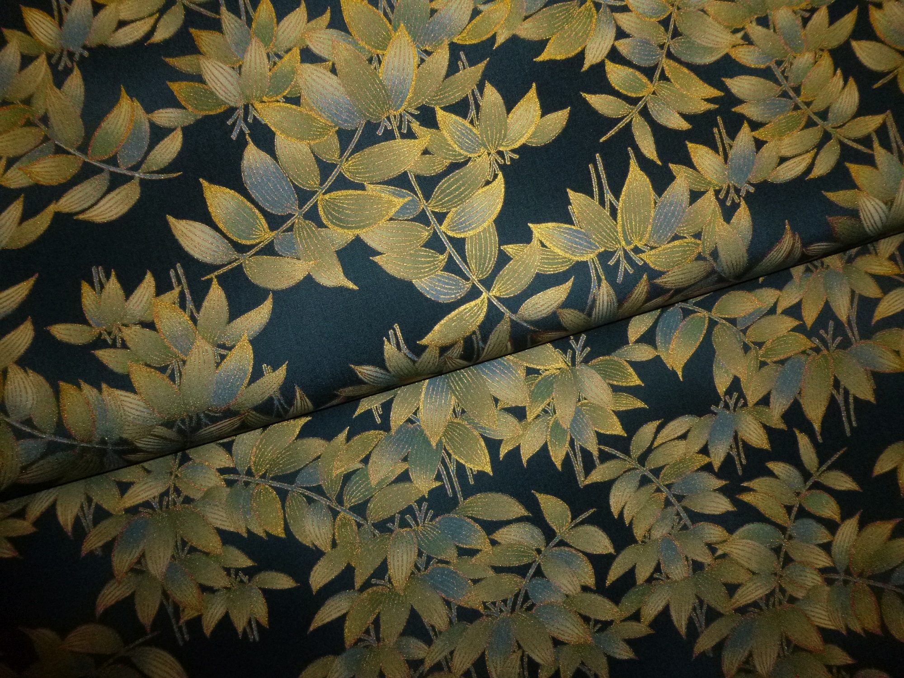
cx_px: 452
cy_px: 339
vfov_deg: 54.9
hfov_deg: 69.4
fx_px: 653
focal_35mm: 25
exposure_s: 1/60
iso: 400
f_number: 3.1
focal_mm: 4.5
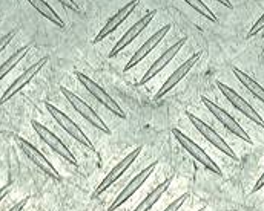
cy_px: -89
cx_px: 244
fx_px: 1134
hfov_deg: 13.2
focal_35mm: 145
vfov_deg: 10.4
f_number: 1.8
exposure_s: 1/50
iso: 50
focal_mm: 4.6
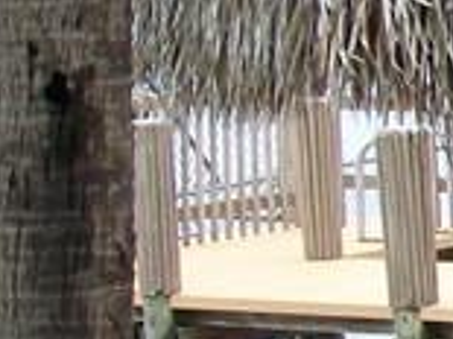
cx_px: 1160
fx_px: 3897
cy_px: 88
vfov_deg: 5.0
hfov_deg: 6.3
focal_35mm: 298
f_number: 3
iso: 64
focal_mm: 7.6
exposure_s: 1/160
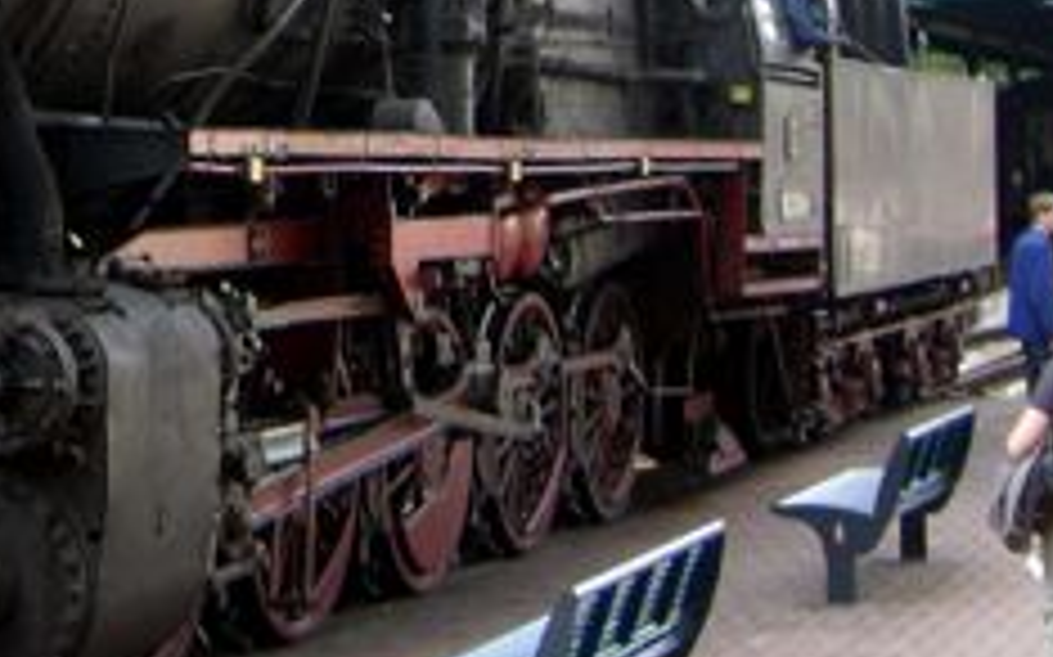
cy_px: -99
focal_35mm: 110
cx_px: -36
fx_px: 3155
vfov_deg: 11.7
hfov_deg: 18.4
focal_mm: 6.2
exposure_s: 1/200
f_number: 2.7
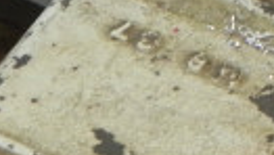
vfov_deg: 5.4
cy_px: -22
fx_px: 1629
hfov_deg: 9.6
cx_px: 204
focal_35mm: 224
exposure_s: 1/14
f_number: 3.2
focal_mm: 6.6
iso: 400
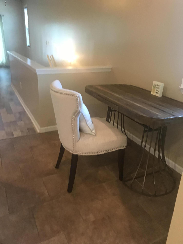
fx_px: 197
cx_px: 92
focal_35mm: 28
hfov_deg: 49.7
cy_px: 122
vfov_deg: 63.4
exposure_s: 1/15
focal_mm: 3.99
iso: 100
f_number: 1.8
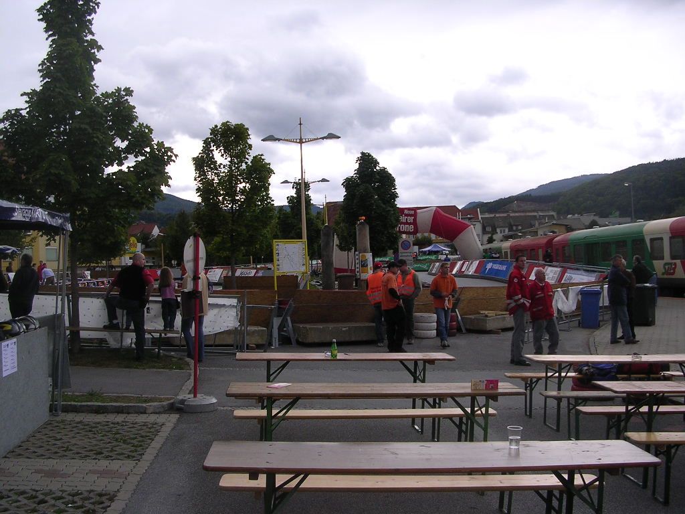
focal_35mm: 38
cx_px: 342
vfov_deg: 37.7
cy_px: 257
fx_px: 752
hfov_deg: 49.0
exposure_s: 1/440
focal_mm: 5.8
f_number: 2.8
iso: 100
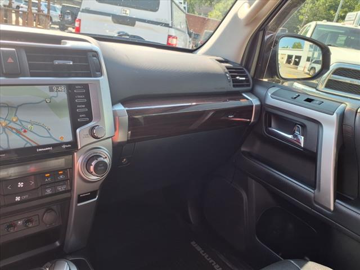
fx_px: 281
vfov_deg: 51.4
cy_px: 135
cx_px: 180
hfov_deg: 65.3
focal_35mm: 27
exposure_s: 1/120
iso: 40
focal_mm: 3.58
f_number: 1.9
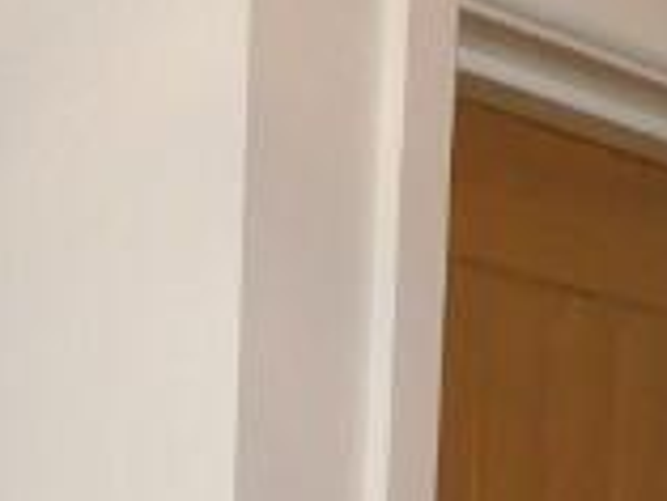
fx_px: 2892
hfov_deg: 13.0
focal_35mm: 150
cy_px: 1337
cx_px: 30
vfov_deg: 8.7
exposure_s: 1/30
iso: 200
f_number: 3
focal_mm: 4
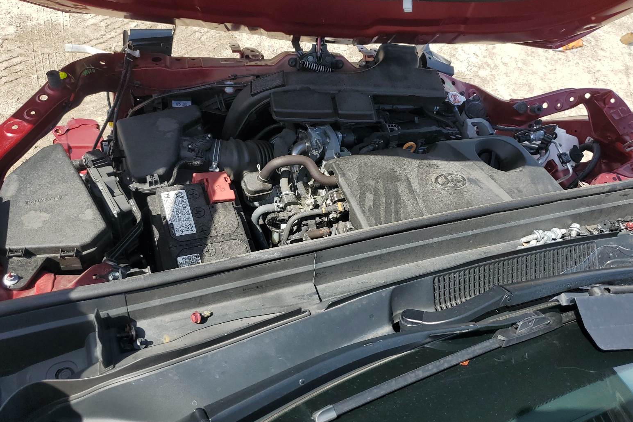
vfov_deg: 46.4
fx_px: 492
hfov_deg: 65.5
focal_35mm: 28
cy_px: 205
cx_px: 321
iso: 50
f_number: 1.5
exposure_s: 1/1667
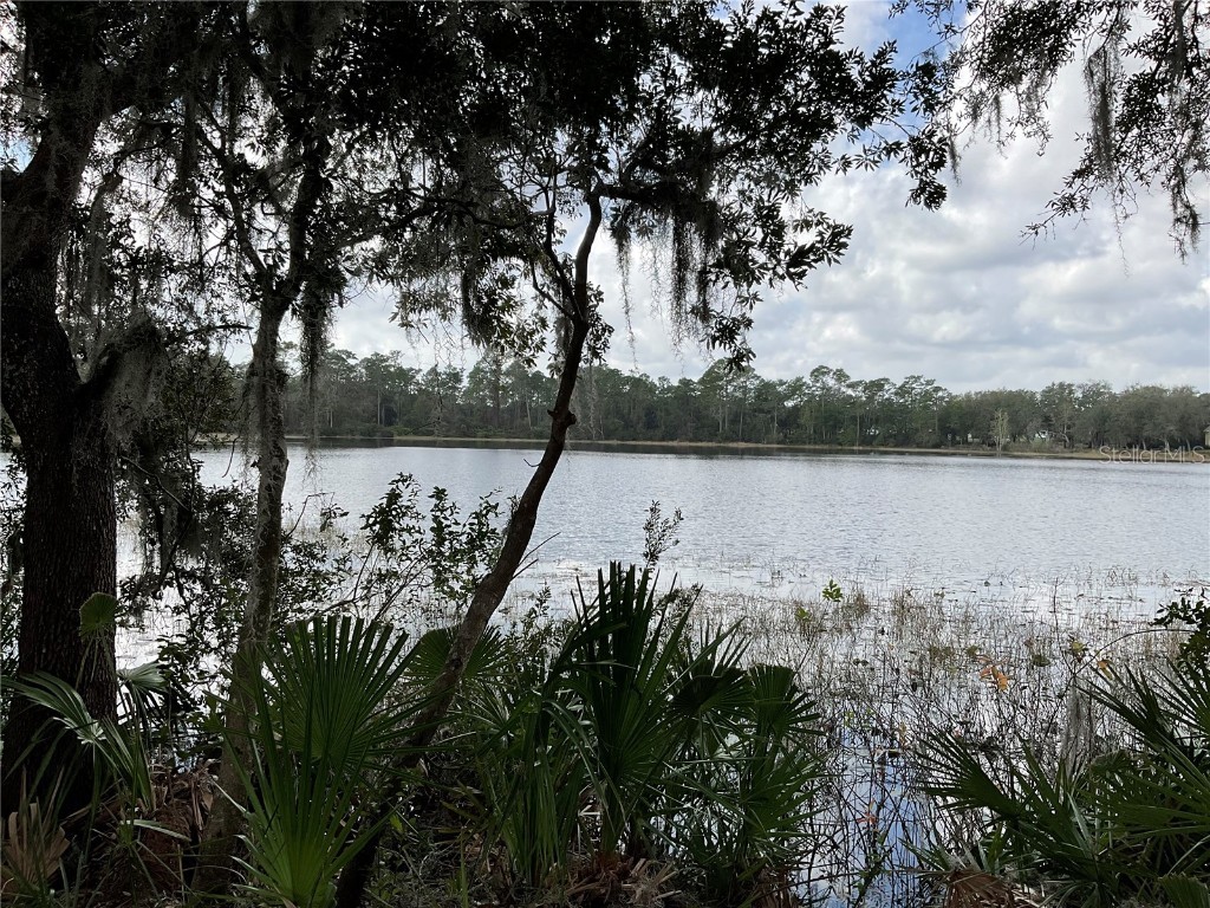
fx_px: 1014
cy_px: 454
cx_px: 605
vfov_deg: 48.2
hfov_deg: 61.7
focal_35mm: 29
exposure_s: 1/1311
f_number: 1.8
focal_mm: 3
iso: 16
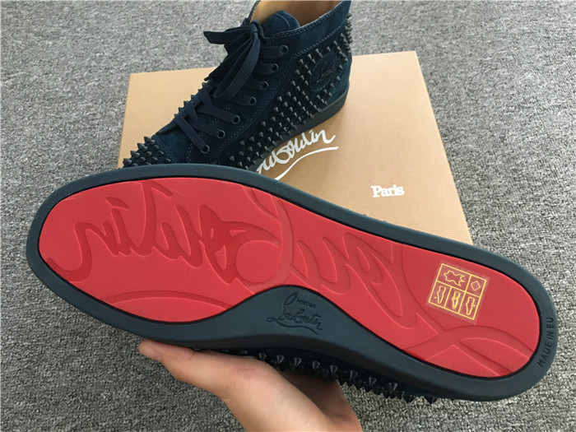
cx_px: 288
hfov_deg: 61.7
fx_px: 483
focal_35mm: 29
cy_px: 216
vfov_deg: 48.2
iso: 250
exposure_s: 1/33
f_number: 2.2
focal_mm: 4.15
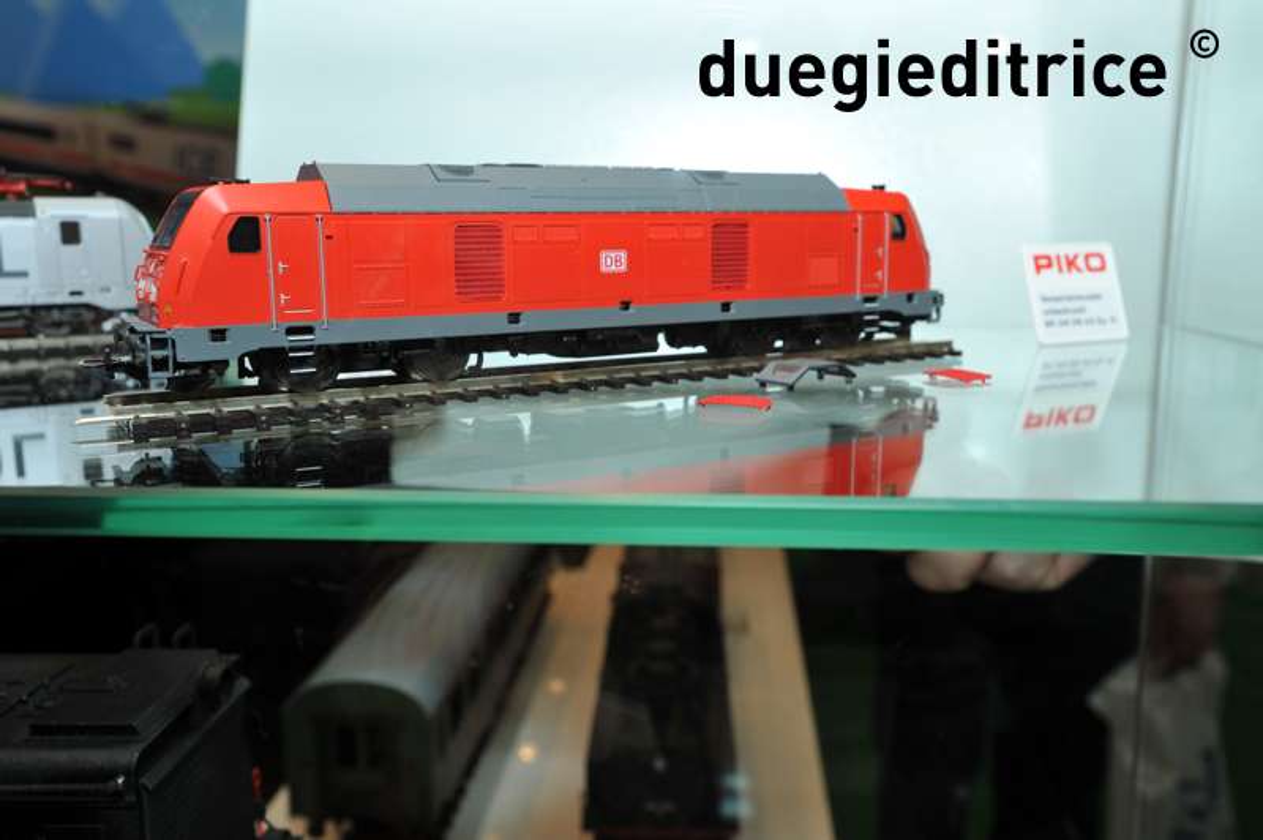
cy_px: 420
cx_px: 632
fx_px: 1122
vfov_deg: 41.0
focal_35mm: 32
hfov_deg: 58.8
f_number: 11
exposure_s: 1/60
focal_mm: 32
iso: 400
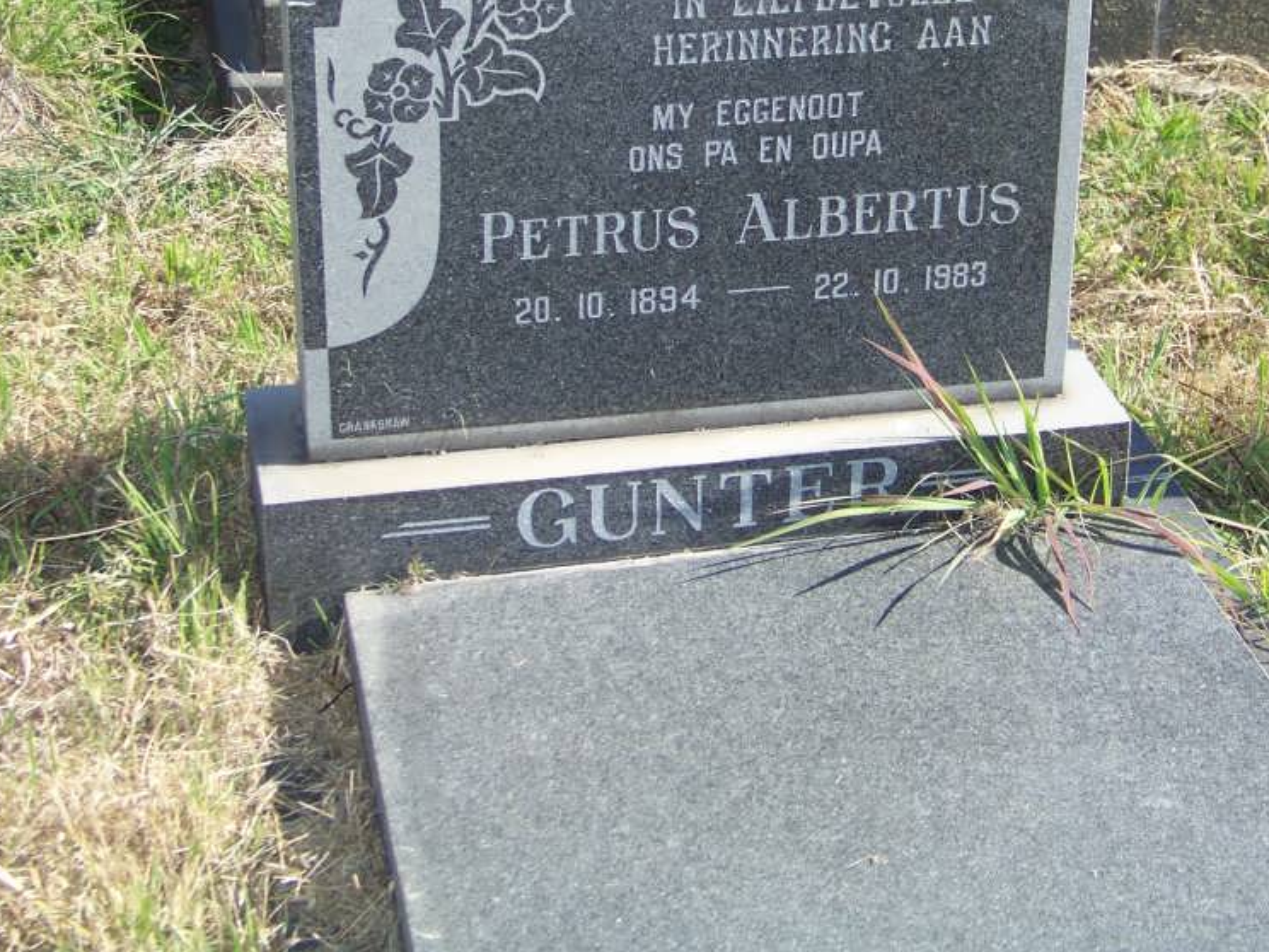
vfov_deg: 18.5
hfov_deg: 24.6
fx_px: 2896
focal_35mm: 79
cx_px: 820
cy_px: 193
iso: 64
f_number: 2.8
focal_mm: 7.6
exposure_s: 1/500
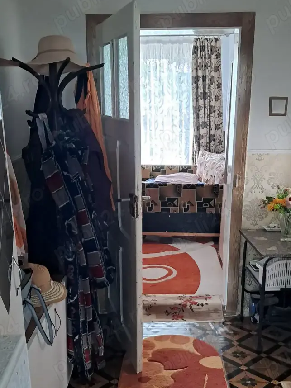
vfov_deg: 44.3
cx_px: 154
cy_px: 248
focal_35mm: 42
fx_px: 471
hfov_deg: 34.3
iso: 640
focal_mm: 4
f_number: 1.8
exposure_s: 1/50
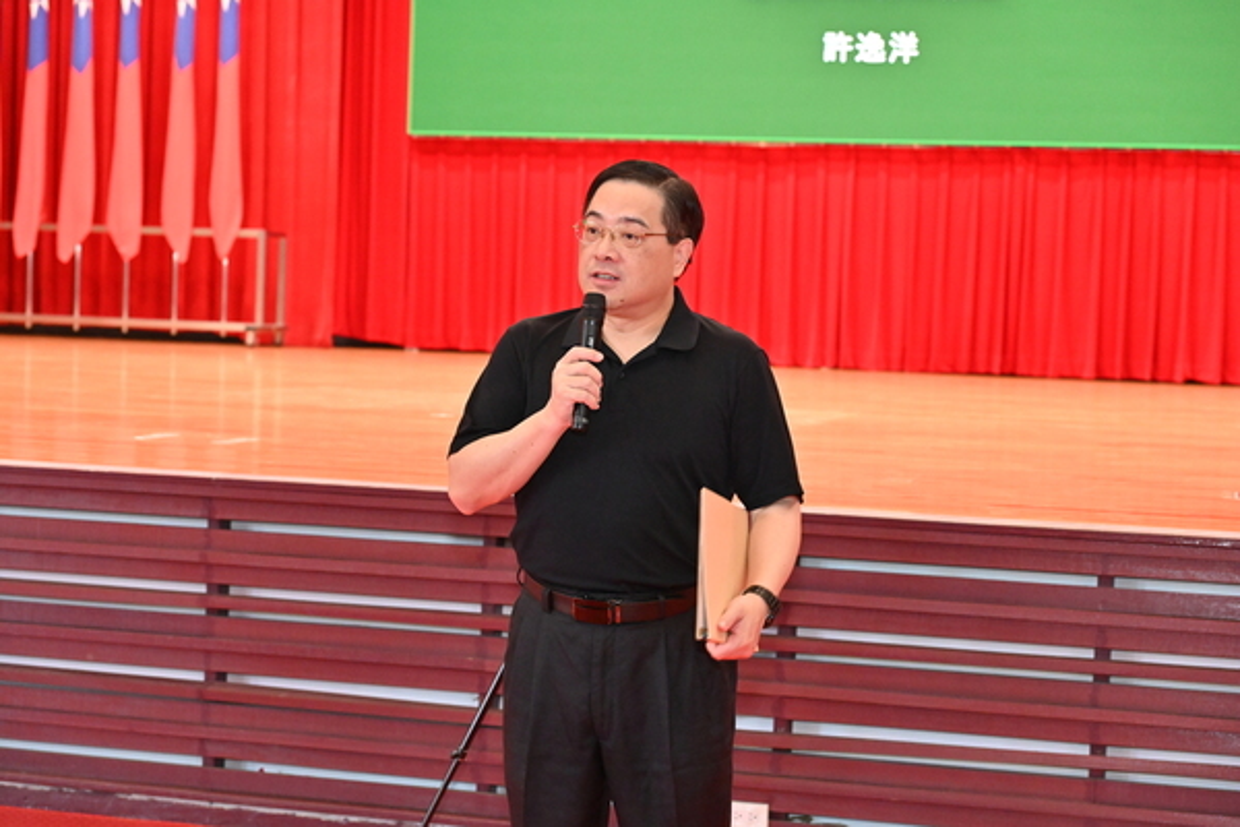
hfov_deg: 32.9
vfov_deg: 22.3
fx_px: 2101
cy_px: 414
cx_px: 620
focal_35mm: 61
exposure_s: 1/125
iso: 4000
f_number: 4.5
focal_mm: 61
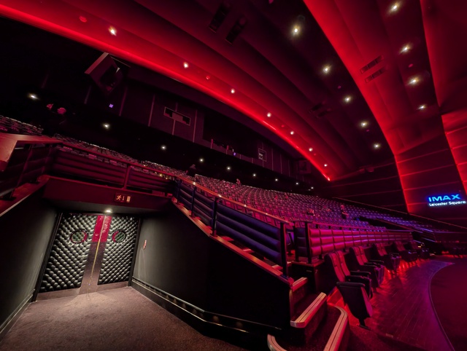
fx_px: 162
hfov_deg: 110.5
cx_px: 234
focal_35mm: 12
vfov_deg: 94.6
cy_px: 176
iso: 253
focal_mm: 2.23
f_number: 1.95
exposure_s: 1/9.4
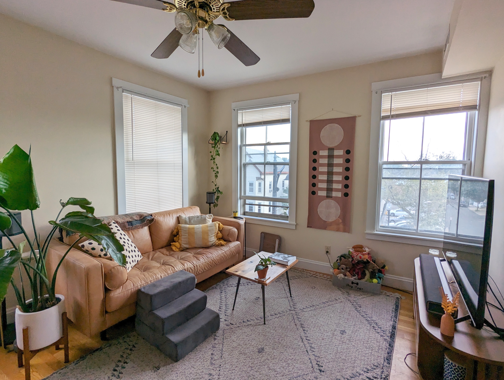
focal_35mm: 16
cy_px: 190
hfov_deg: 94.4
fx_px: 233
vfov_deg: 78.2
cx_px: 252
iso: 64
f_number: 2.2
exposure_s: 1/100
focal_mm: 2.35
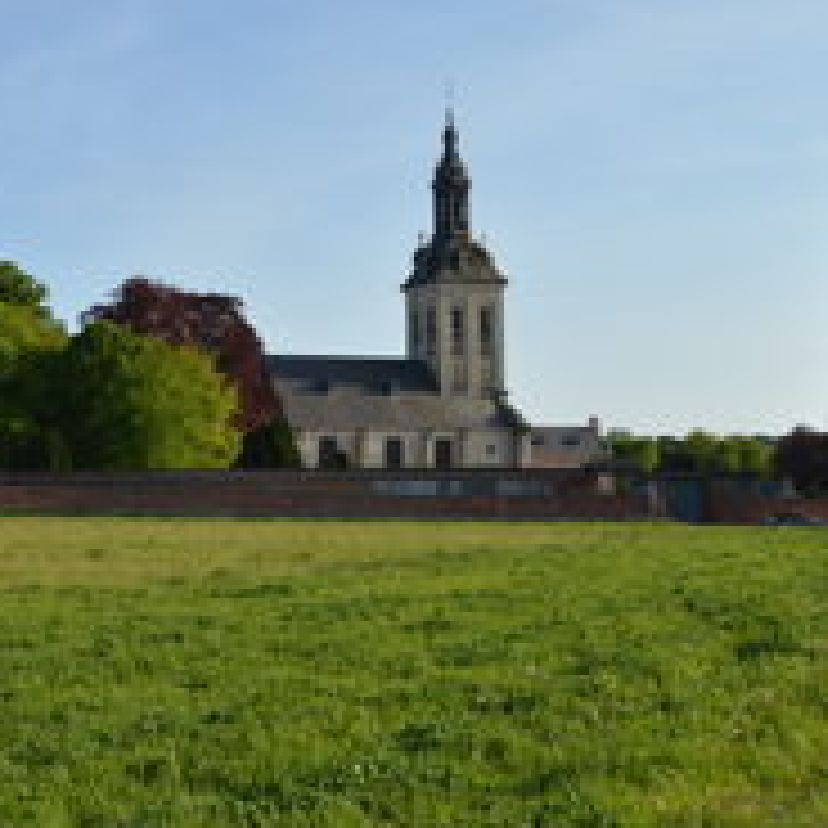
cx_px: 148
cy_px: 324
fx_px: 1651
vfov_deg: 28.1
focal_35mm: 61
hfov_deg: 27.5
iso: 100
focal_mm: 22
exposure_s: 1/400
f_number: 7.1
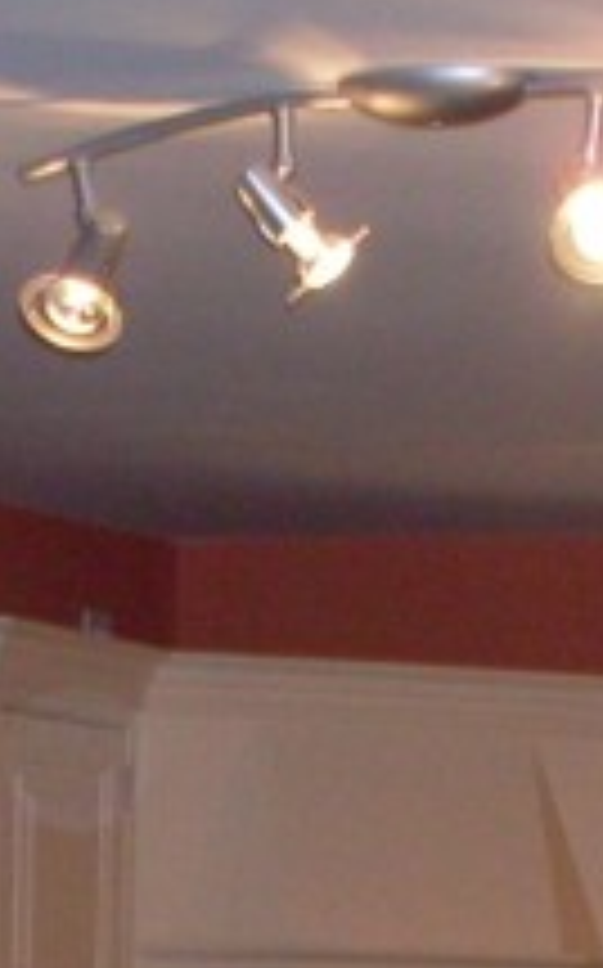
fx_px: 5059
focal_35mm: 192
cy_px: 1630
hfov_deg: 6.8
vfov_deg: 10.4
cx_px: 279
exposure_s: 1/45
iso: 100
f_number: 2.8
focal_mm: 6.3
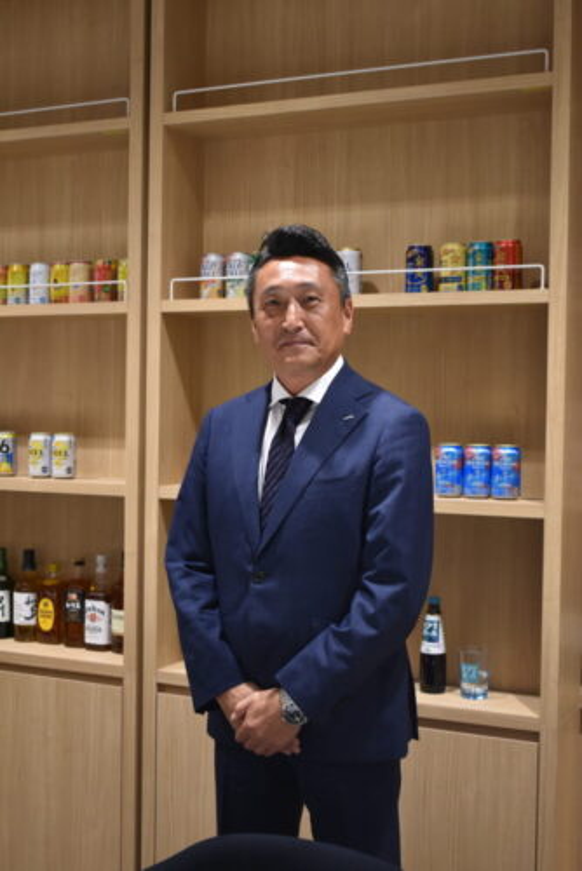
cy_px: 436
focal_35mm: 48
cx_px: 291
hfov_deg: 28.1
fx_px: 1162
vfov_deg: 41.1
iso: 800
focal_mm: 32
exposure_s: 1/60
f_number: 4.5
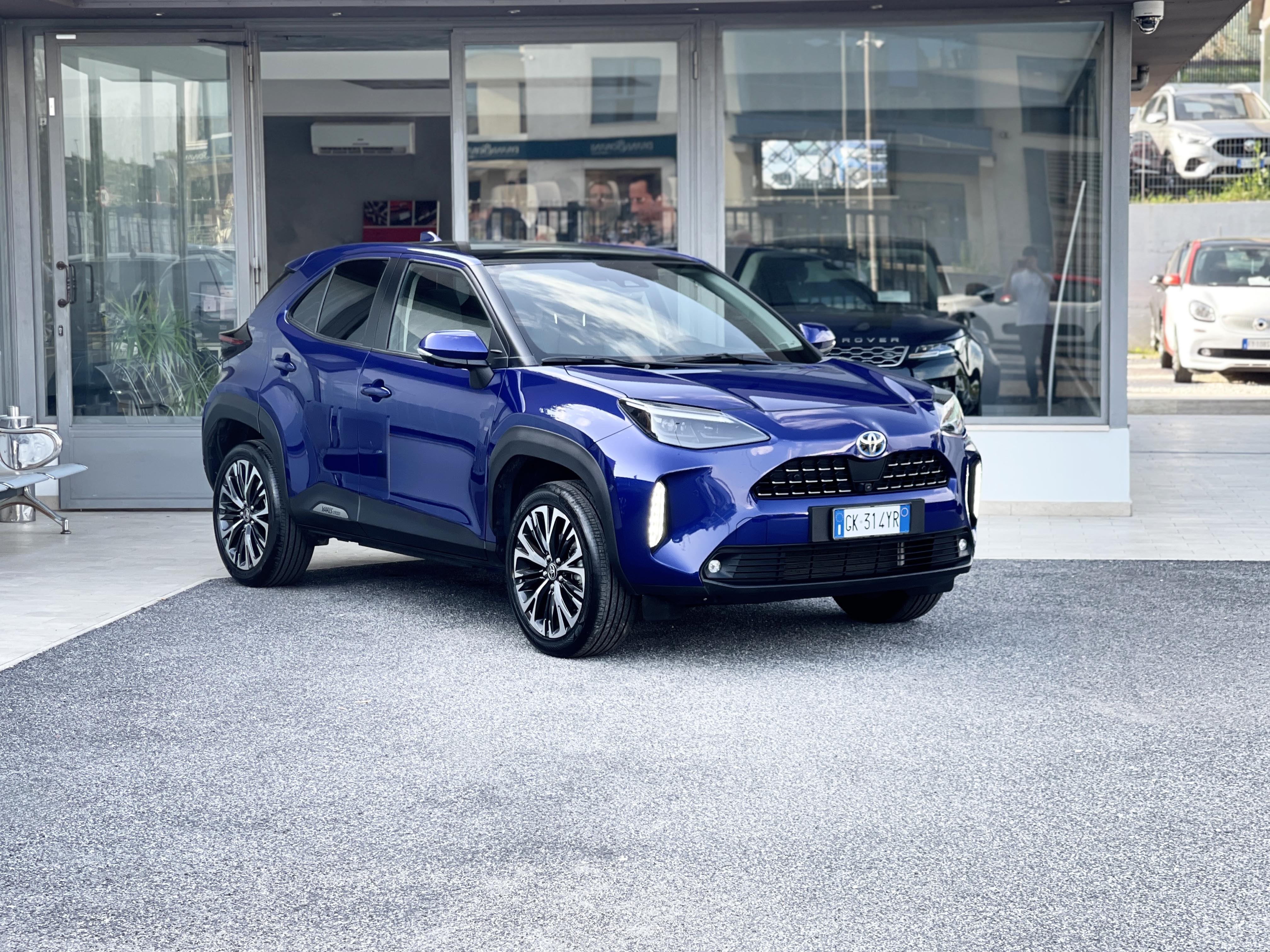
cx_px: 635
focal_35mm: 64
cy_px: 476
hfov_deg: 30.3
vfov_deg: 22.9
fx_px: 2348
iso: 25
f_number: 2.2
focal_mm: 7.5
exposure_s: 1/121
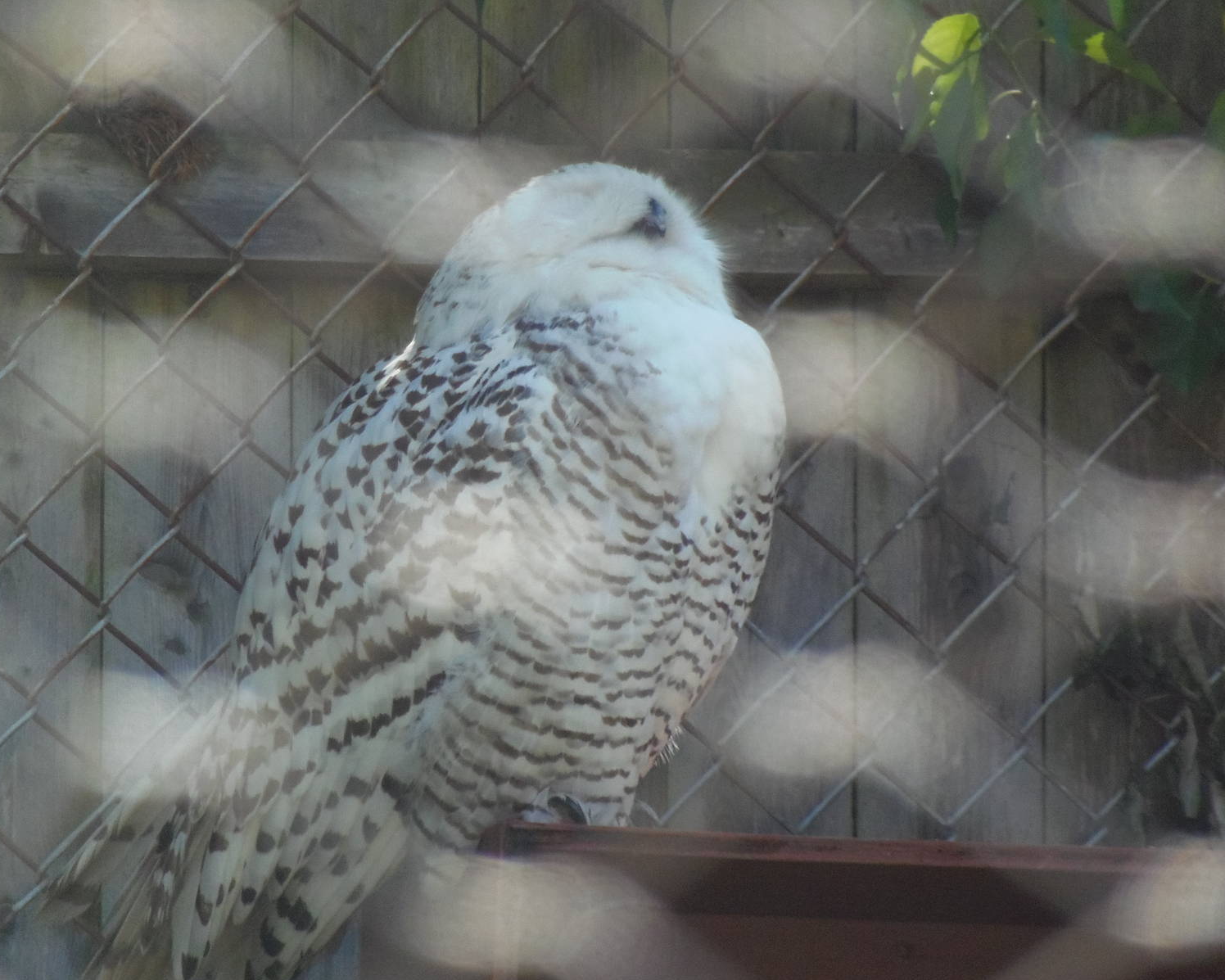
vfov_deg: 2.2
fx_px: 25779
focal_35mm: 711
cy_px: 490
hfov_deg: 2.7
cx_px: 609
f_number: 5.3
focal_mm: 126.2
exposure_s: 1/320
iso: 320
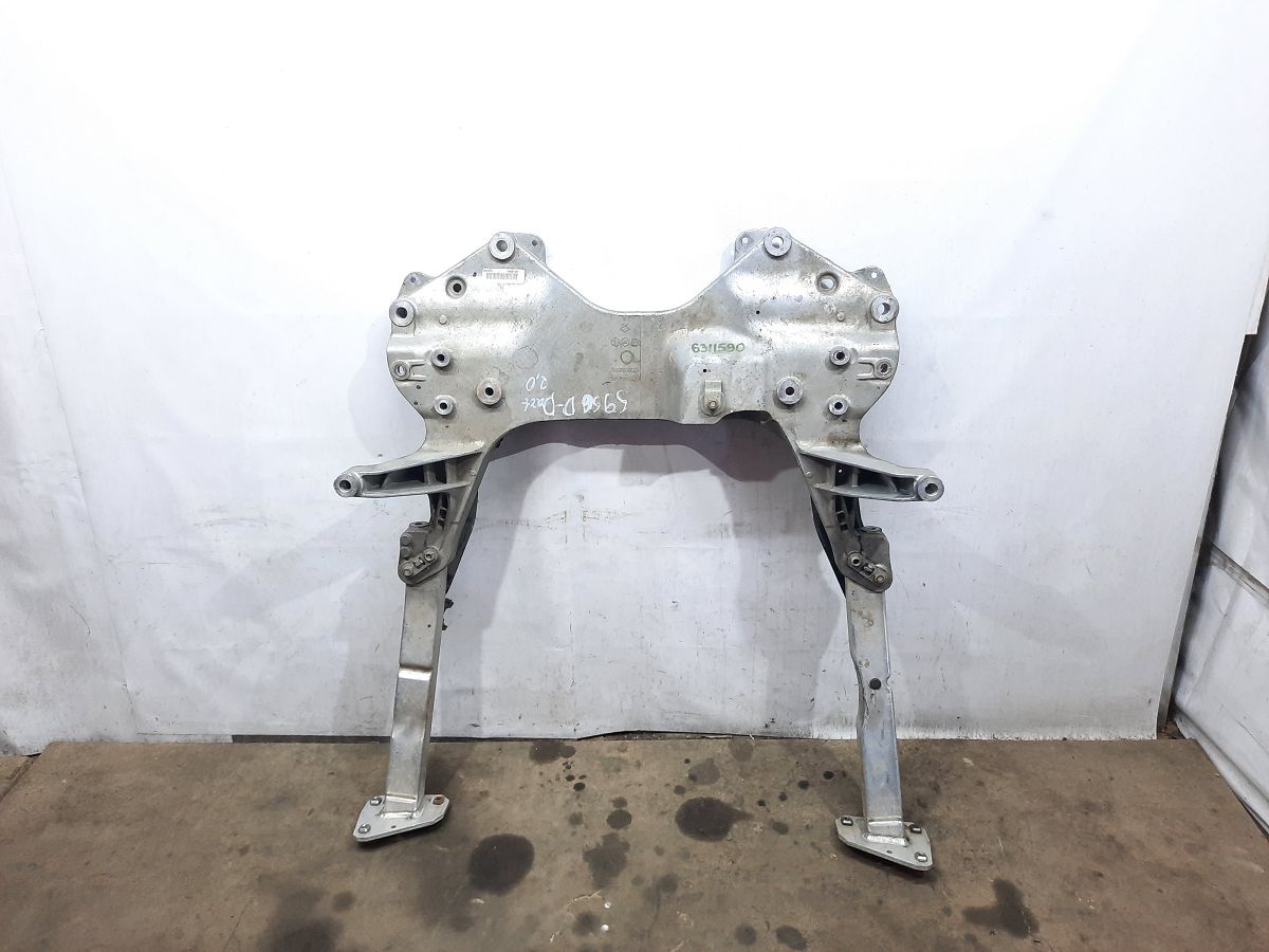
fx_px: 916
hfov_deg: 69.4
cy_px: 476
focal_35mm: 25
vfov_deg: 54.9
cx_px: 634
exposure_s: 1/50
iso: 200
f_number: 2
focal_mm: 4.6
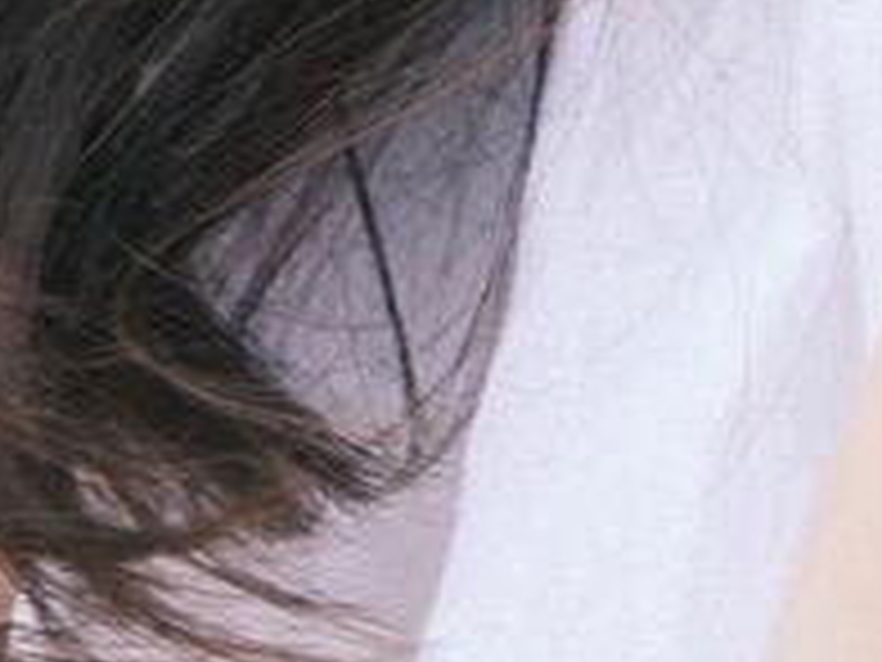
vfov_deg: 3.3
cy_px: -1619
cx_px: 1688
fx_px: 11211
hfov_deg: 4.5
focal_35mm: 440
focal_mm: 38
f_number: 2.8
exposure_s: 1/320
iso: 1000
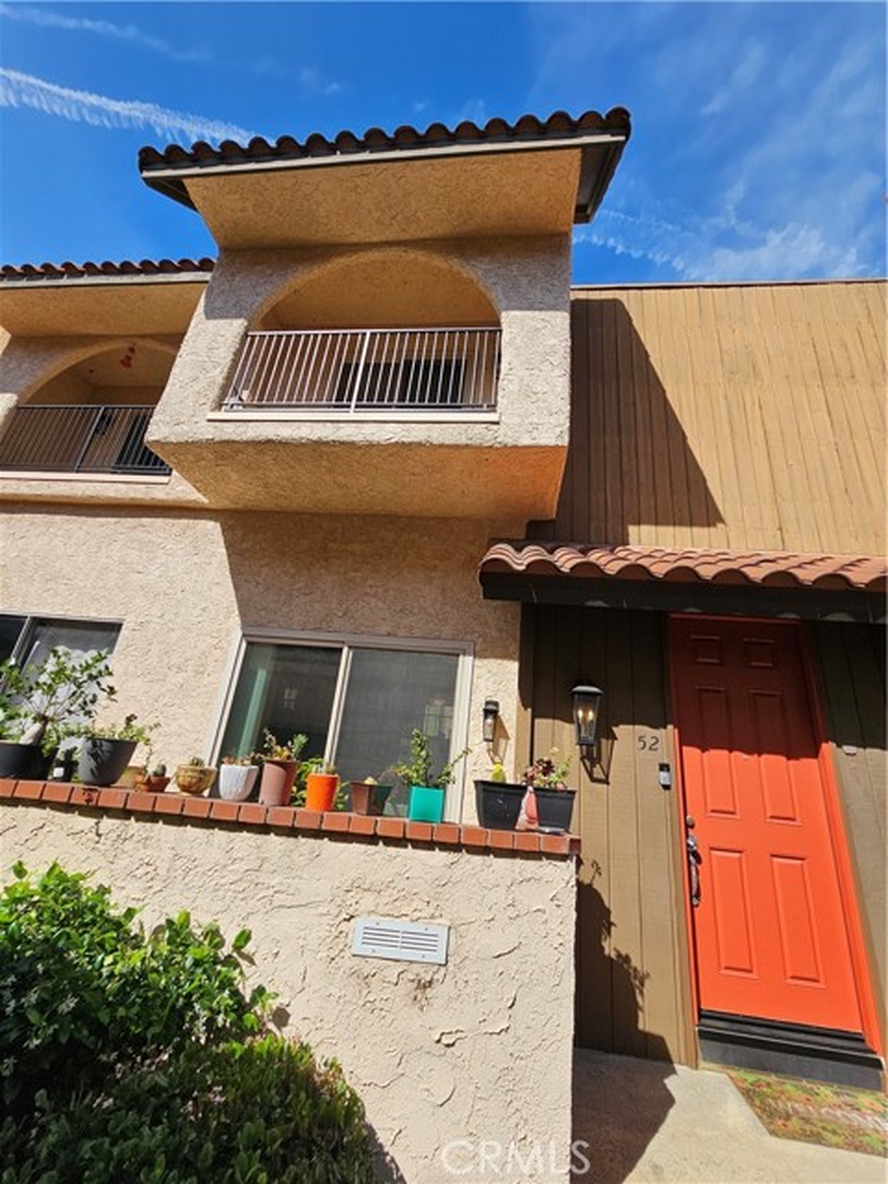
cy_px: 592
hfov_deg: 89.9
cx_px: 444
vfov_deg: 106.2
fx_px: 445
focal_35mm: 13
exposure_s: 1/2423
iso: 50
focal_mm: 2.2
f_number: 2.2
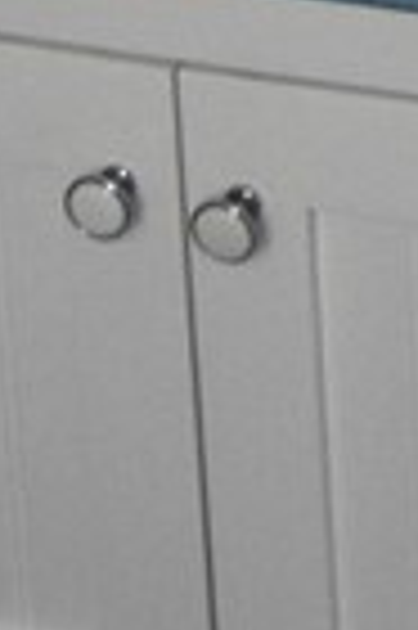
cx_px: 440
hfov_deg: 6.5
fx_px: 3666
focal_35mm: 210
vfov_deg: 8.7
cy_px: -990
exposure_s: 1/1250
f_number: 3.5
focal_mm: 18
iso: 1250
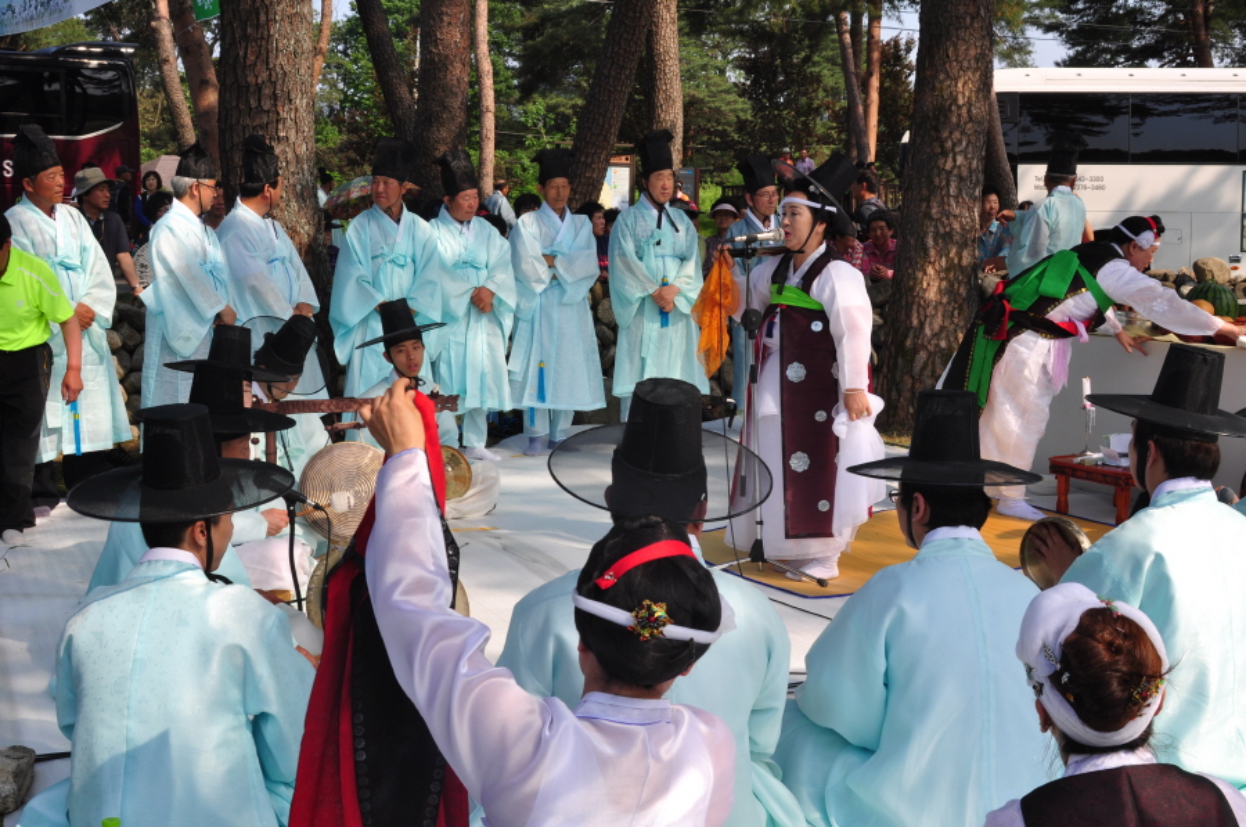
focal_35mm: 42
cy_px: 414
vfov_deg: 31.8
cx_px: 623
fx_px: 1451
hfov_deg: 46.5
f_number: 13
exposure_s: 1/80
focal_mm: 28
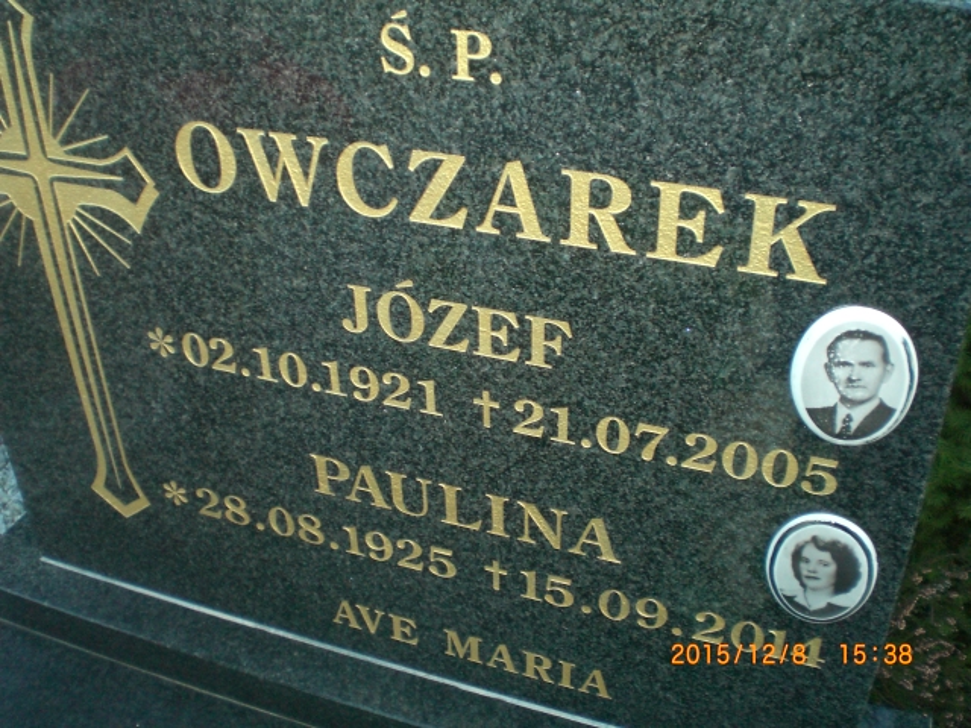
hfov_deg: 49.0
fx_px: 1066
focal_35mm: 38
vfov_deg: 37.7
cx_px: 486
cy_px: 364
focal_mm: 6.3
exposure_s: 1/30
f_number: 3.1
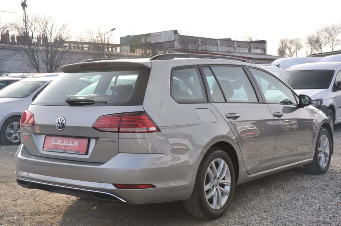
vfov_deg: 28.0
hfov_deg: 41.2
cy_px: 113
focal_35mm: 48
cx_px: 170
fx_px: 454
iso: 400
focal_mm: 32
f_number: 8
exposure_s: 1/250
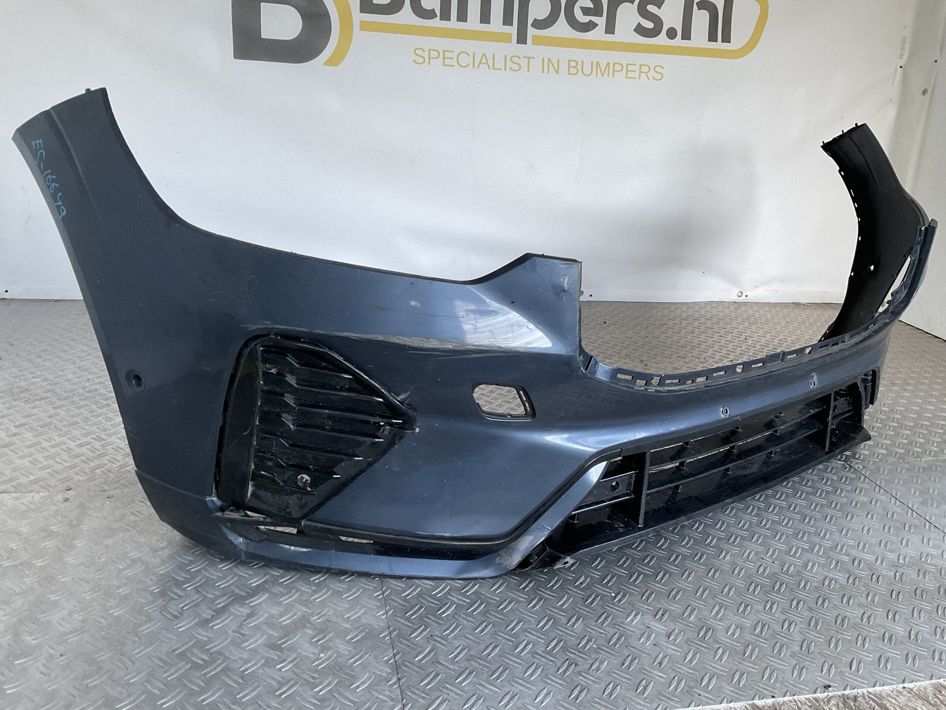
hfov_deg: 61.7
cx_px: 473
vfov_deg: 48.2
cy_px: 355
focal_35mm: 29
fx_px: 793
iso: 50
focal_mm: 3
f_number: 1.8
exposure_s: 1/60
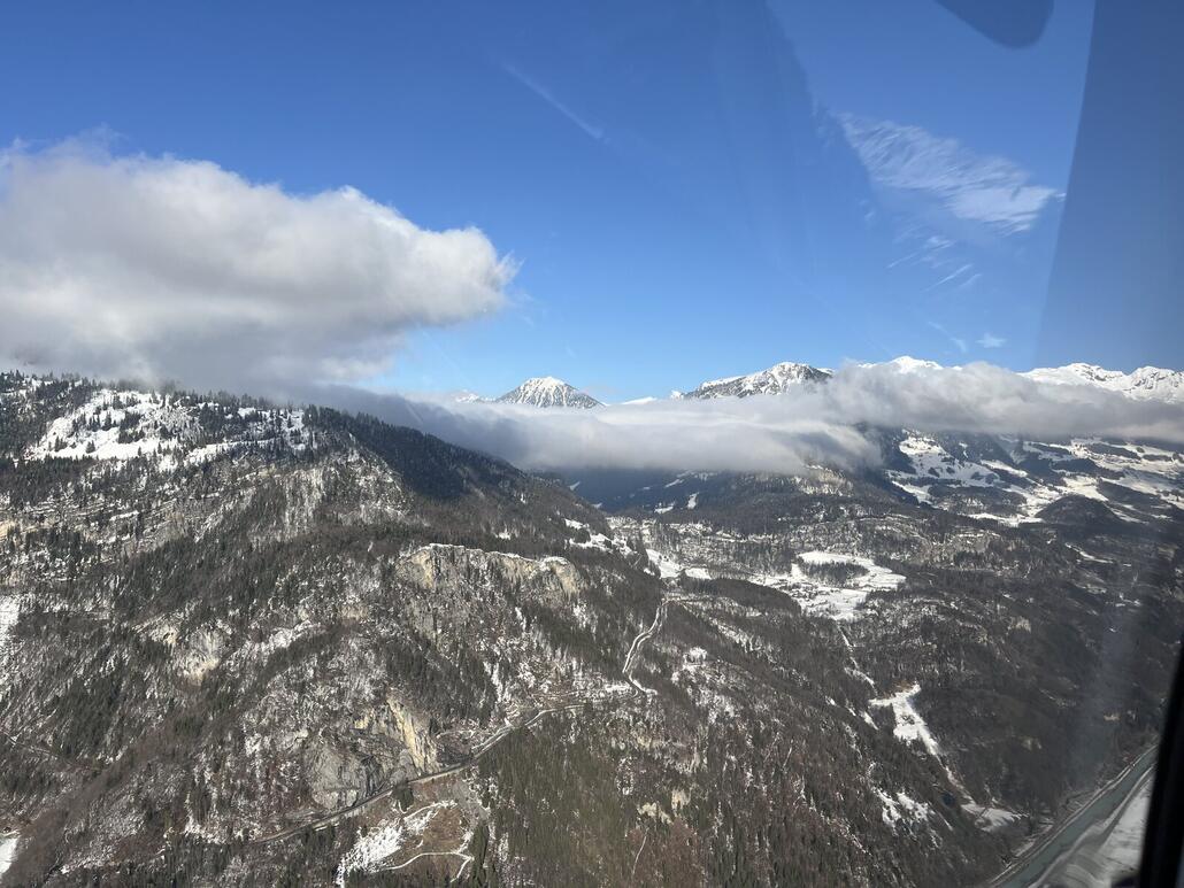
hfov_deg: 67.3
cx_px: 592
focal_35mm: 26
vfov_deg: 53.1
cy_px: 444
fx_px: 890
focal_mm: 5.1
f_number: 1.6
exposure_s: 1/4149
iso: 50
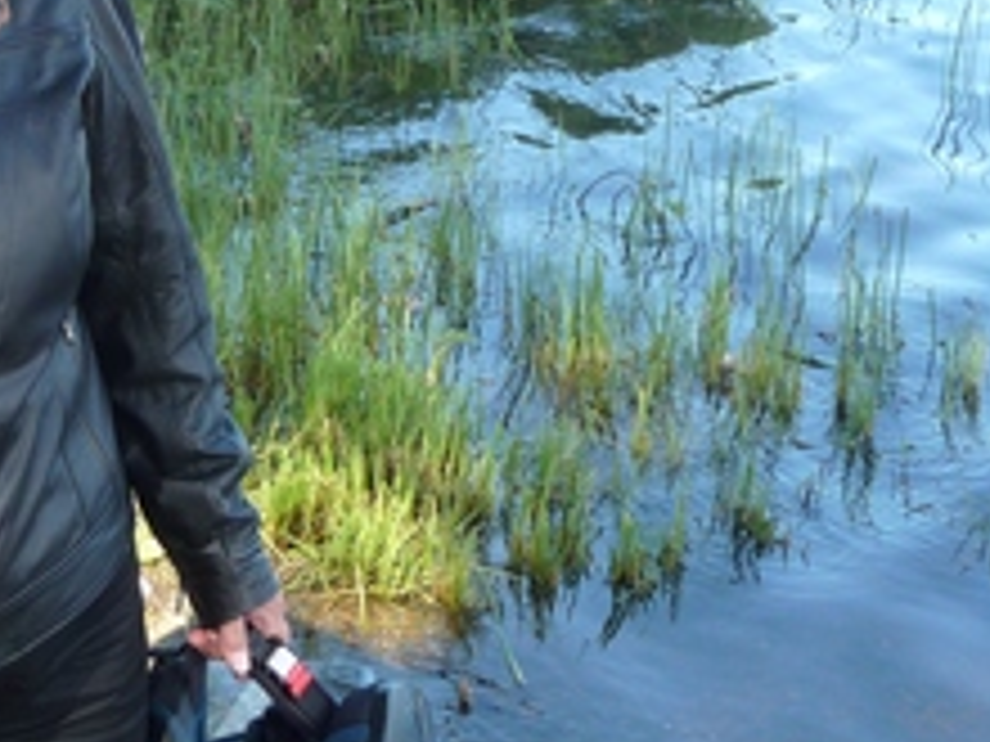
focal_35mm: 99
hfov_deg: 19.2
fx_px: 2831
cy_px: -27
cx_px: -36
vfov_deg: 14.7
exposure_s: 1/125
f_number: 3.6
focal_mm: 5.6
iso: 100
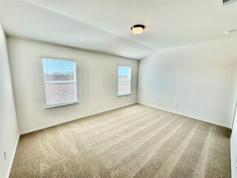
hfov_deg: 102.1
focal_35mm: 14
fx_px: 96
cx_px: 118
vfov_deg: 85.7
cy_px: 89
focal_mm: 2.22
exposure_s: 1/280
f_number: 2.2
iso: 40
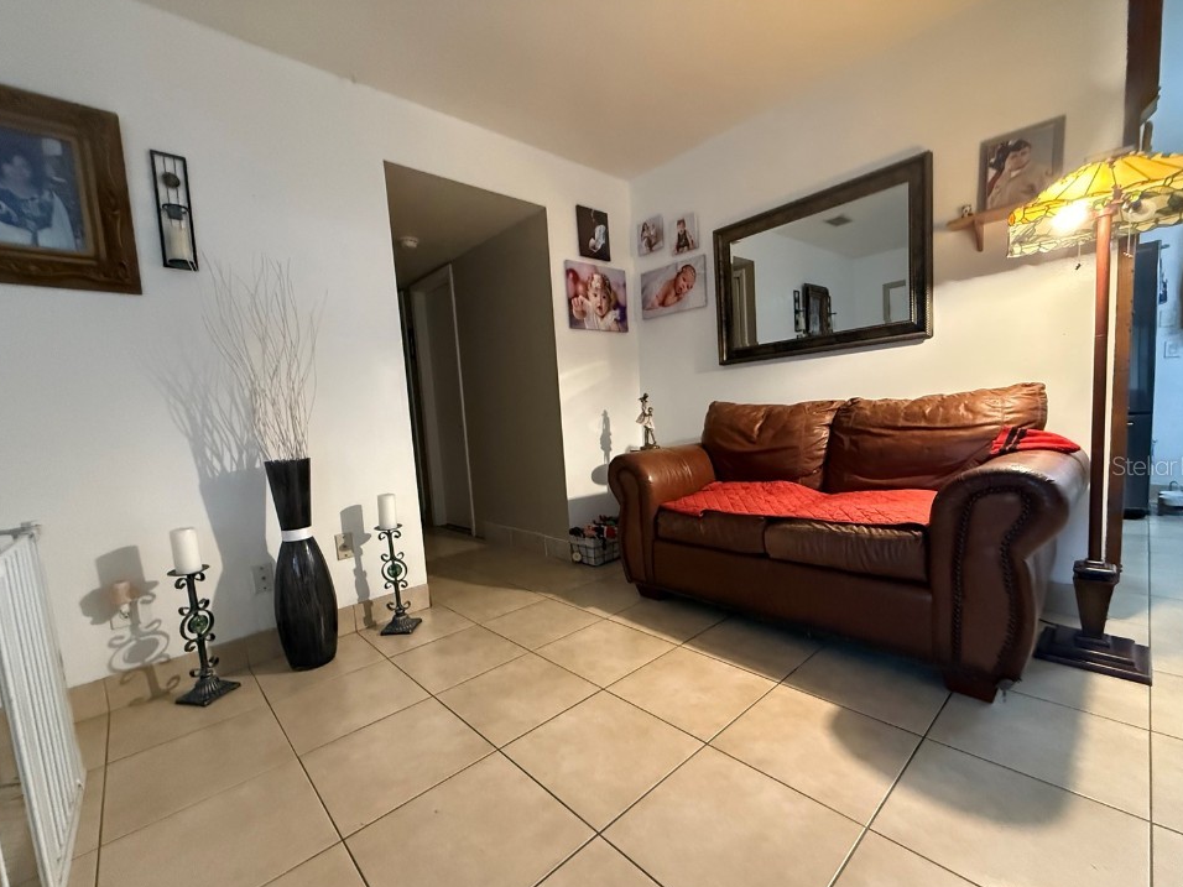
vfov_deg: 81.7
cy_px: 465
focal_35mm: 15
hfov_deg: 98.2
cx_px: 595
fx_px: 513
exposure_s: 1/60
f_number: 2.2
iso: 1000
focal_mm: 2.22
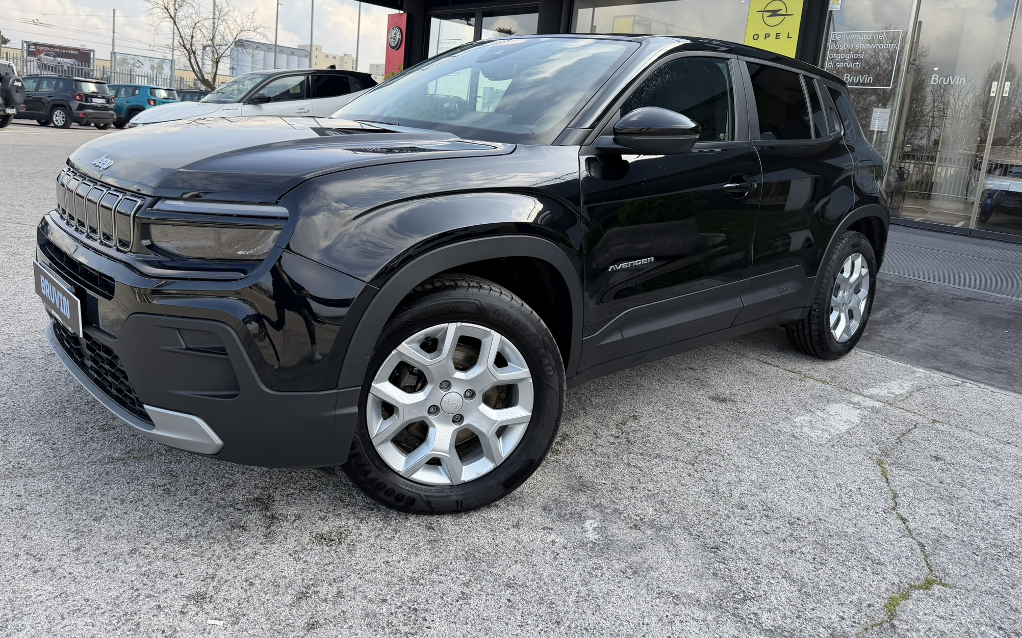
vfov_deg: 47.3
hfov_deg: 70.4
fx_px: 724
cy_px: 251
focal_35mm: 26
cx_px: 504
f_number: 1.78
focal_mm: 6.76
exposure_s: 1/1385
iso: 100
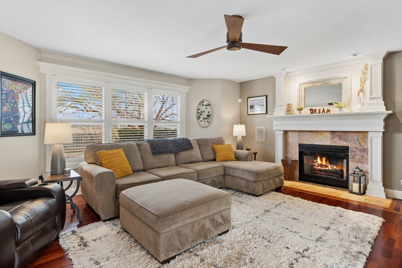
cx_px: 201
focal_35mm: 18
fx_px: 201
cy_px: 134
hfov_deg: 90.0
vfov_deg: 67.4
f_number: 8
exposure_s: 1/13
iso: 320
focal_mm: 12
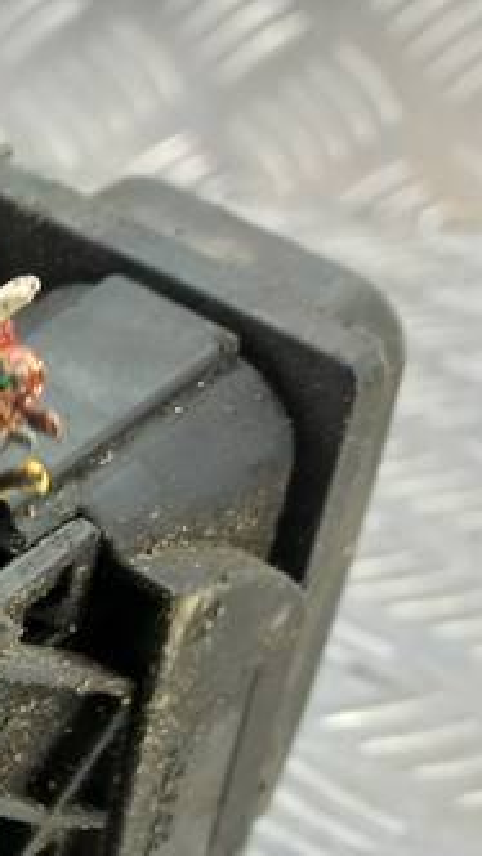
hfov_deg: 12.4
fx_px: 1907
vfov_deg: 24.9
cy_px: 691
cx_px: -526
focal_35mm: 84
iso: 160
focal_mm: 4.6
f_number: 1.8
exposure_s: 1/50
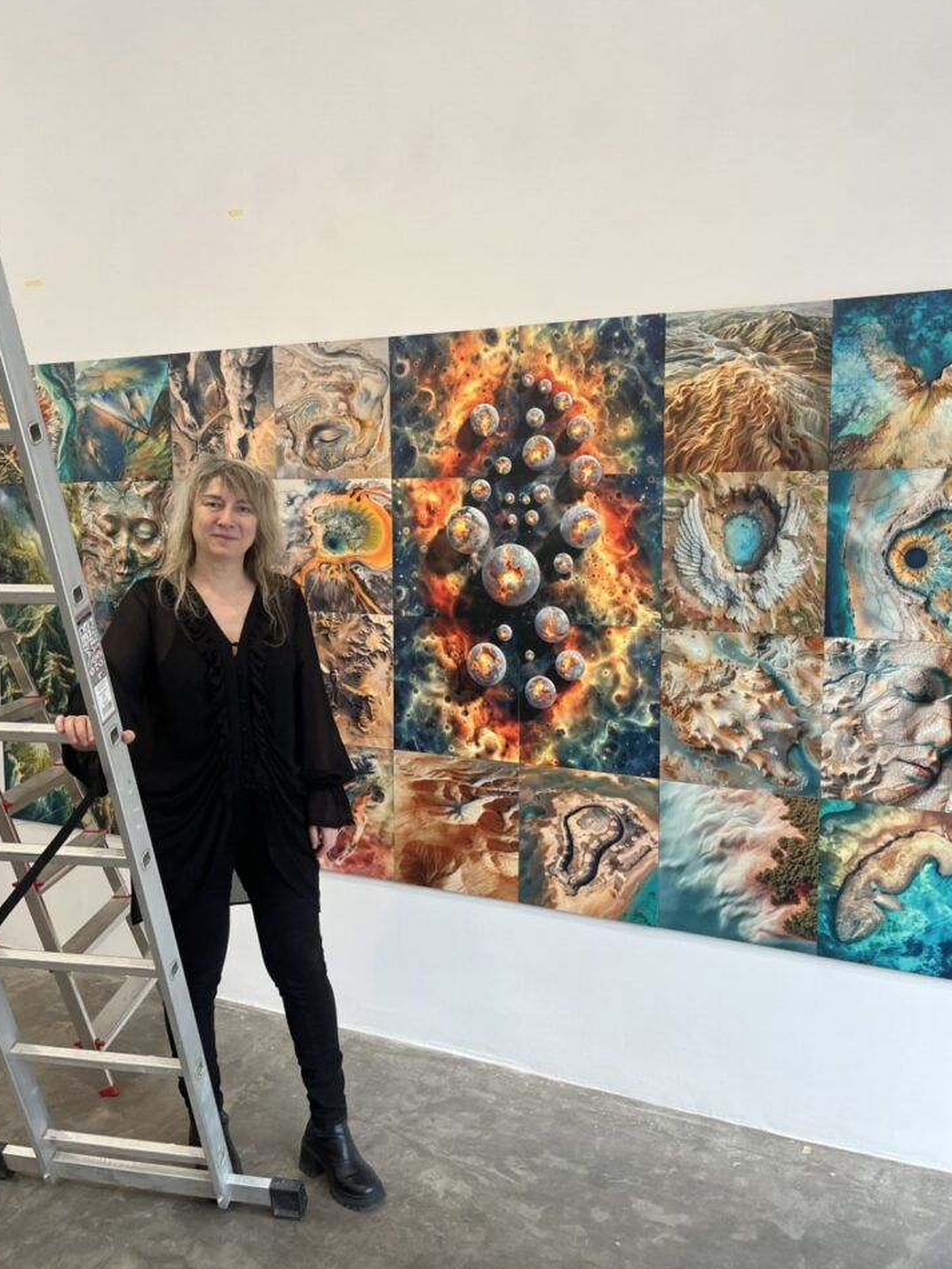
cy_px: 604
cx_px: 473
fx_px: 1027
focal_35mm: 28
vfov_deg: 63.4
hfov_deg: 49.7
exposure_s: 1/100
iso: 125
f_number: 1.6
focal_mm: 5.1
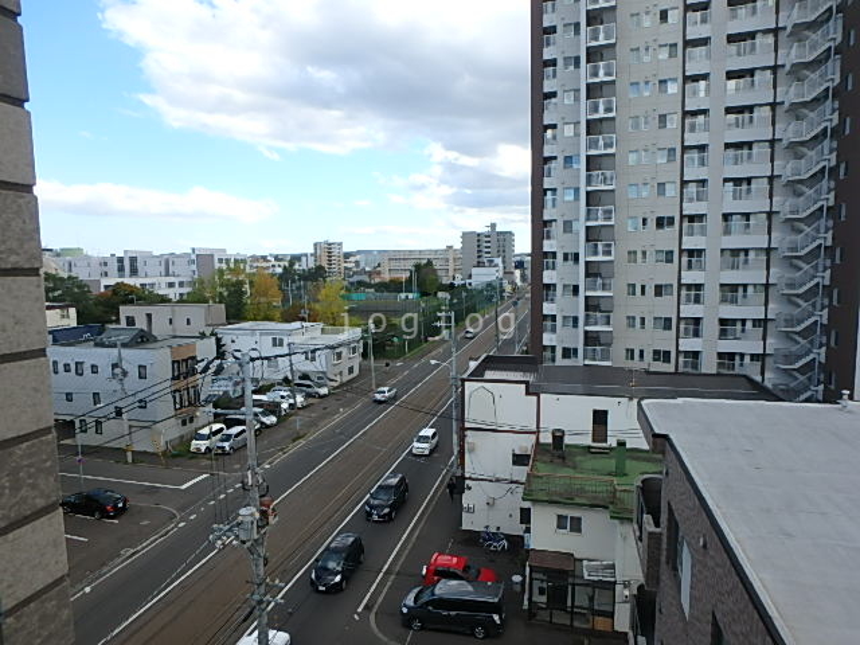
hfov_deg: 79.0
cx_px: 430
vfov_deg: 63.4
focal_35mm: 21
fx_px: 522
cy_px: 322
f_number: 3.5
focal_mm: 3.7
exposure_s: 1/400
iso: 125
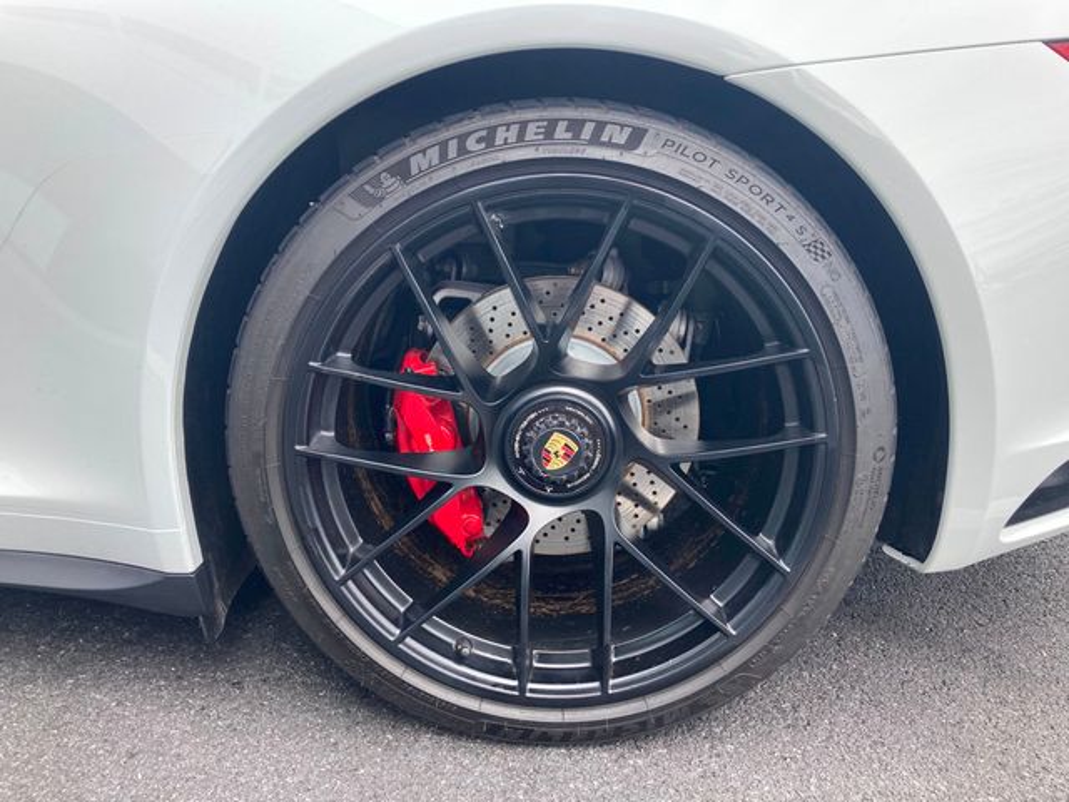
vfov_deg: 49.7
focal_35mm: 28
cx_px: 534
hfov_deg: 63.4
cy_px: 401
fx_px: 865
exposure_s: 1/277
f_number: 1.8
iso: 20
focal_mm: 3.99
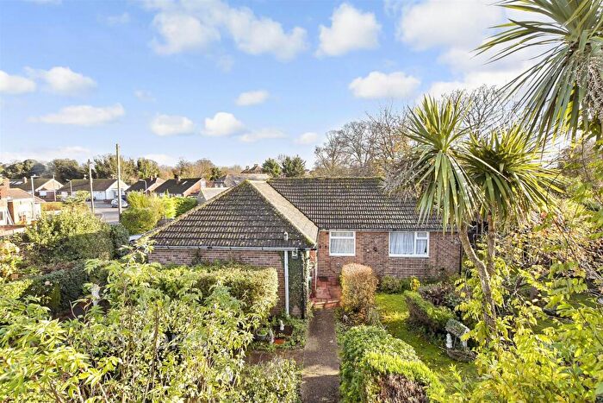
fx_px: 251
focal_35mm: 15
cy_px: 202
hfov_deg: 100.4
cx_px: 302
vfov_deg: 77.4
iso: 1600
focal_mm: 10
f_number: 8
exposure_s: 1/500
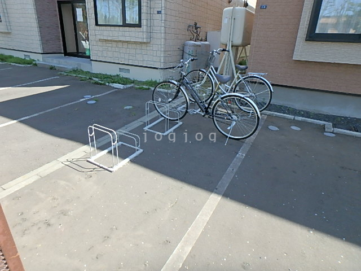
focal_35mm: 21
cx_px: 180
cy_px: 136
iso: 125
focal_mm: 3.7
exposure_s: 1/500
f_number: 3.5
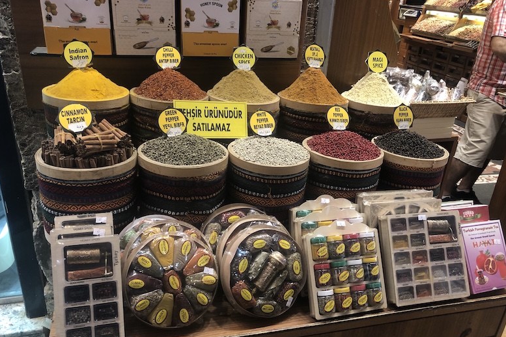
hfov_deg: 61.9
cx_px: 256
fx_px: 422
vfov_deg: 43.6
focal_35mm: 30
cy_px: 184
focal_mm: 3.99
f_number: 1.8
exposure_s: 1/33
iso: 25
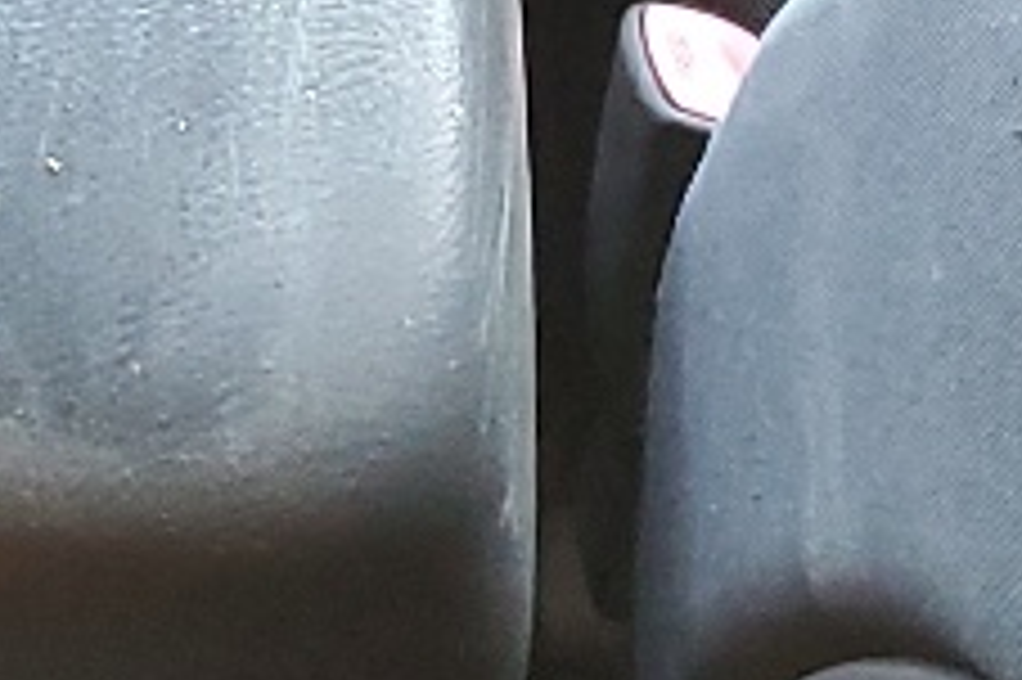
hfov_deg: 10.6
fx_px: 5418
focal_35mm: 191
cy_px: -1319
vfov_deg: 6.6
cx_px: -230
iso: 198
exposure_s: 1/60.2
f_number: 1.5
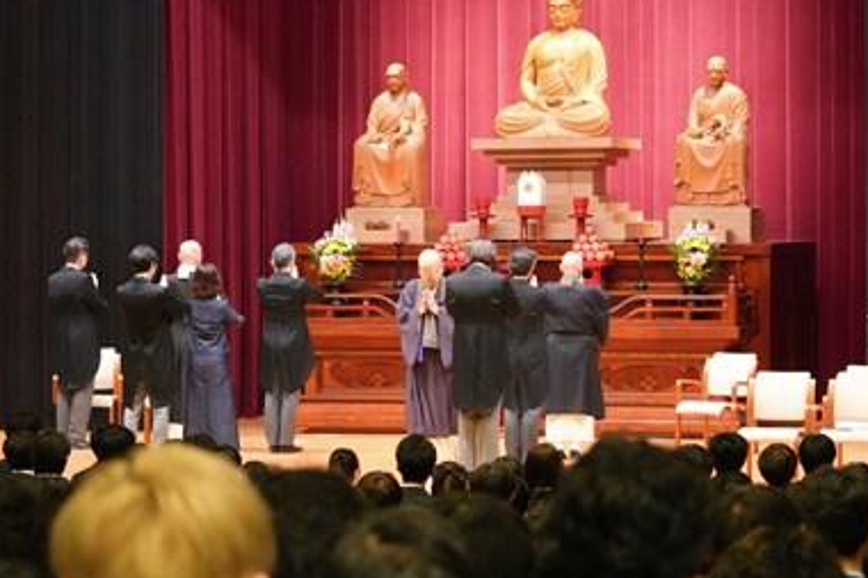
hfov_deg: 14.9
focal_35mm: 138
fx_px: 3326
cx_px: 477
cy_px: 312
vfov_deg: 9.9
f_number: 4.5
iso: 6400
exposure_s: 1/100
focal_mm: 70
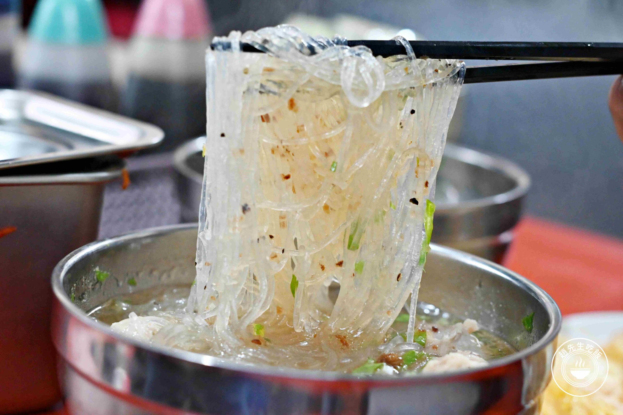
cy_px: 208
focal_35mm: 75
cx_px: 312
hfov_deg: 27.0
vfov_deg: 18.2
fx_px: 1298
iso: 1800
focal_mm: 50
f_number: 3.2
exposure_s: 1/160
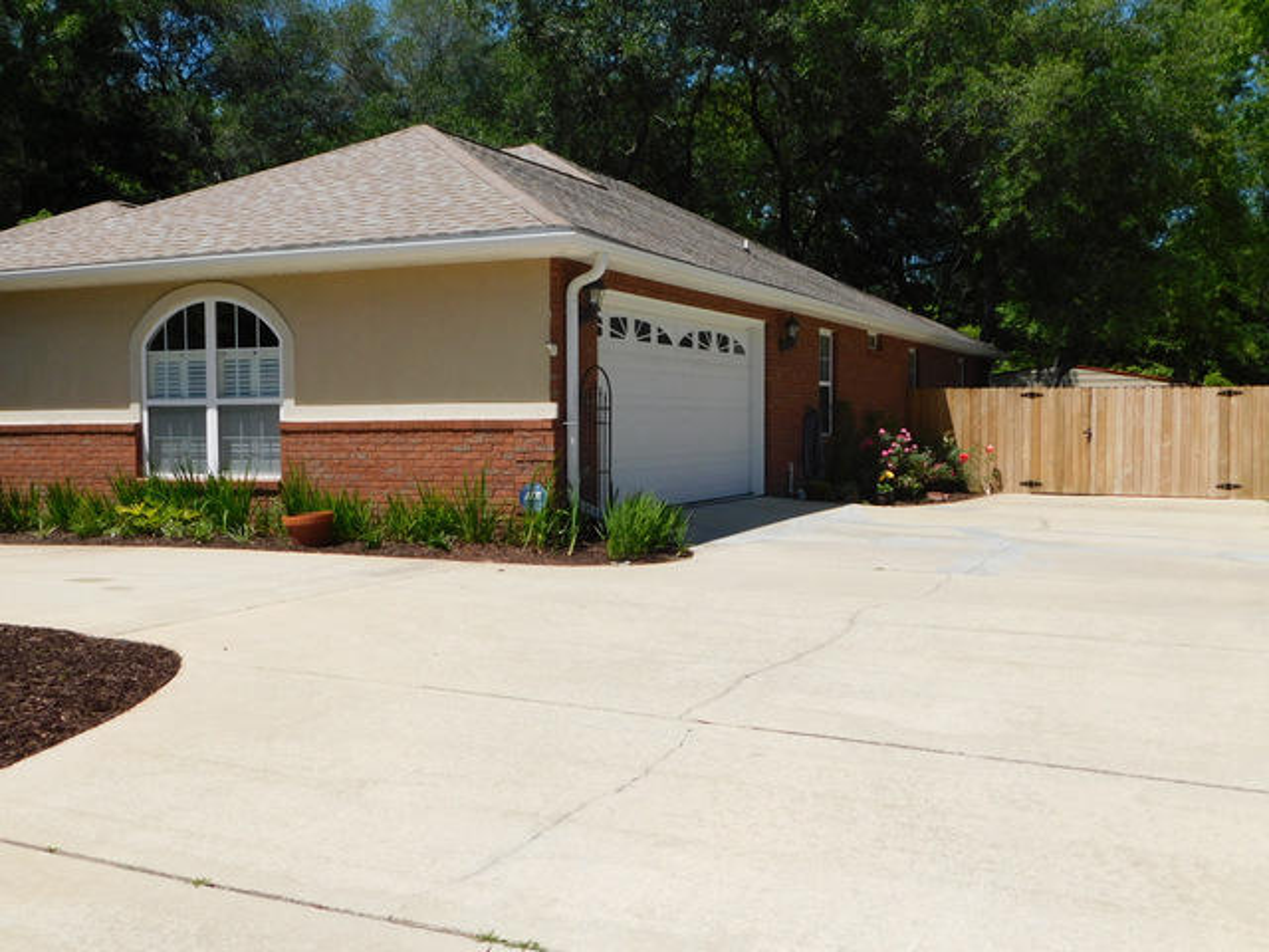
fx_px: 1320
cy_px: 476
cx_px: 634
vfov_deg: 39.7
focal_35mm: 36
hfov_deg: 51.4
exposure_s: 1/400
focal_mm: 6.3
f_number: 7
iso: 125
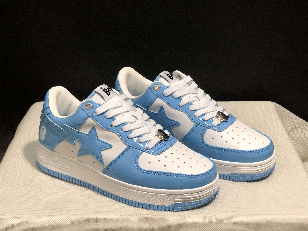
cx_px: 154
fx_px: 507
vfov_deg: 25.7
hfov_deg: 33.8
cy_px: 116
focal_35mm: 57
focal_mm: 6.6
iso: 64
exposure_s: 1/30
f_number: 2.8
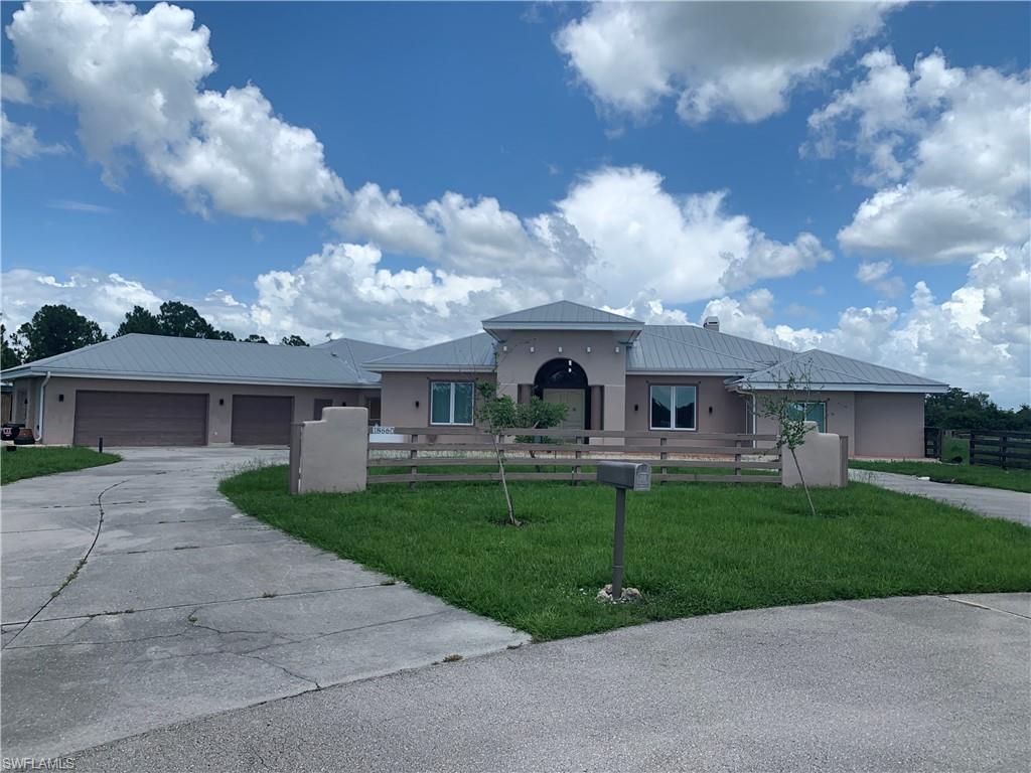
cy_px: 386
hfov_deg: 67.3
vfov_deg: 53.1
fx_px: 774
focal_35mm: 26
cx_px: 516
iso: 25
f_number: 1.8
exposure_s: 1/2994
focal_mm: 4.25
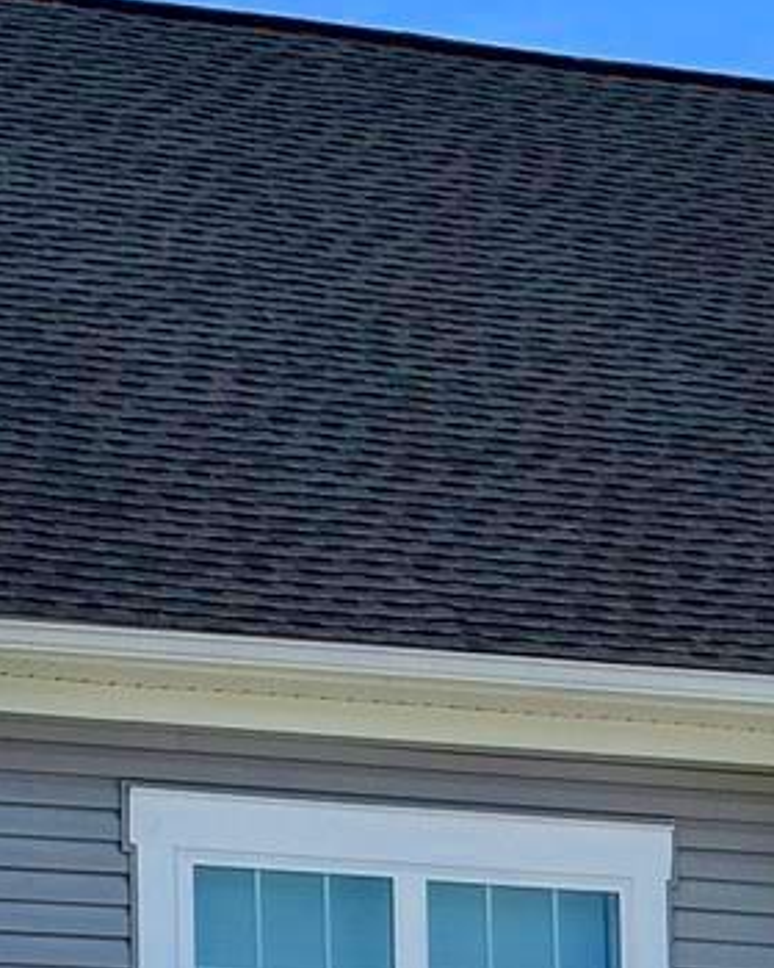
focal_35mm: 231
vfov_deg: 8.2
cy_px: 1286
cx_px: 784
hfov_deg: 6.7
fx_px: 6615
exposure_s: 1/500
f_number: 8
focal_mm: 28
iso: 140
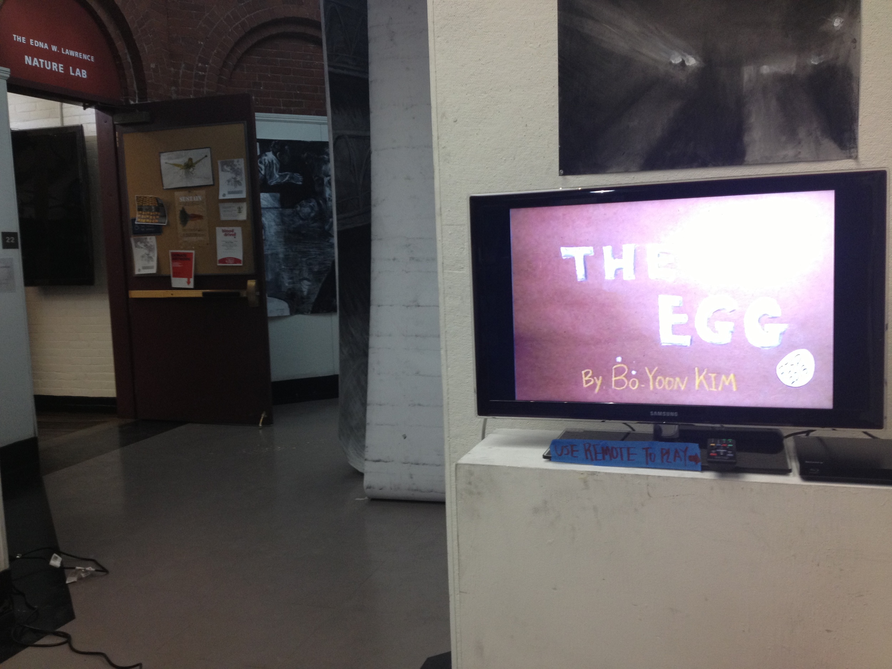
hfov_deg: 52.6
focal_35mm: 35
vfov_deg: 40.7
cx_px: 446
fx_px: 902
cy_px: 334
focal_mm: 4.28
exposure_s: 1/20
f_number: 2.4
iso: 100
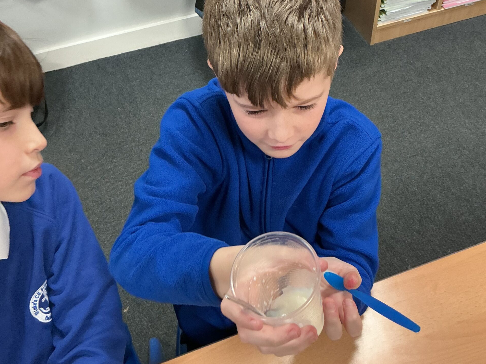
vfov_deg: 36.7
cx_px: 244
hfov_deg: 47.9
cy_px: 149
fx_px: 548
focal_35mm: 39
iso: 200
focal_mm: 3
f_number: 1.8
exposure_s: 1/60
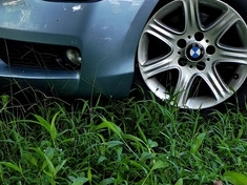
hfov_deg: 9.6
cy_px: -87
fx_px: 1455
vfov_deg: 7.2
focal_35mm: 204
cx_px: 295
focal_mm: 9
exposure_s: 1/148
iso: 50
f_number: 2
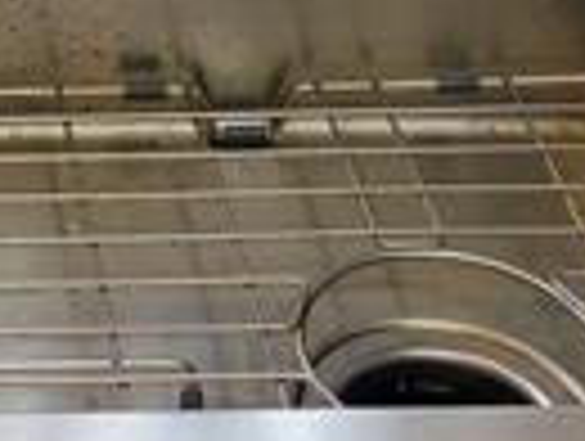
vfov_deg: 11.1
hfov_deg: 14.6
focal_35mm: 128
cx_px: -225
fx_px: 2167
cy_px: -256
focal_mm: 5.4
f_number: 1.8
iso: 125
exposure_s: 1/120
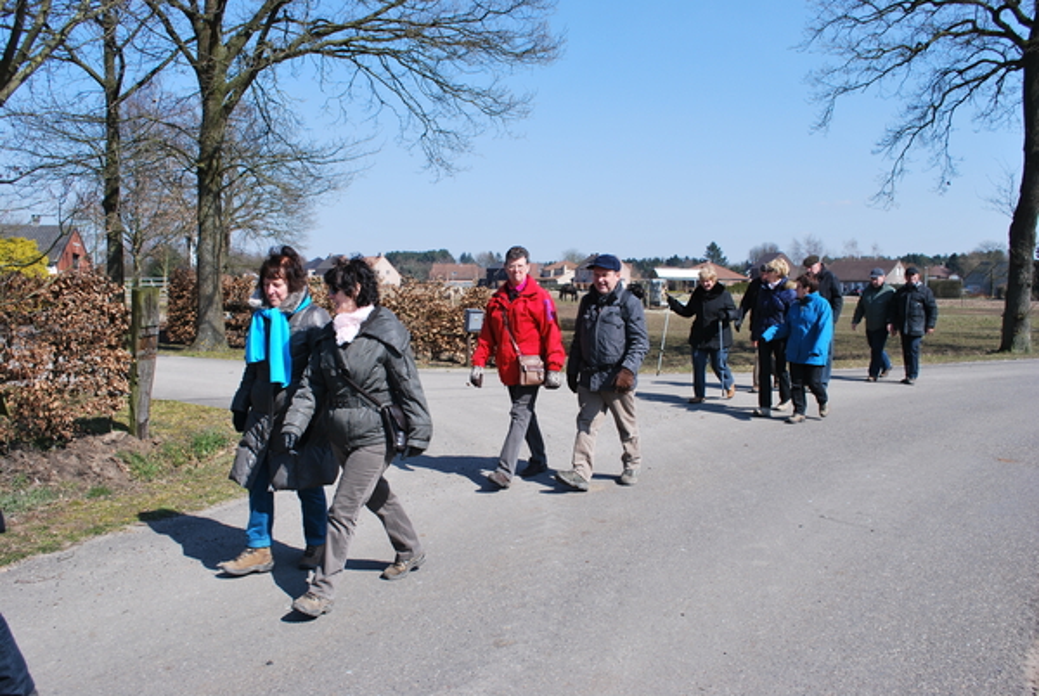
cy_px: 348
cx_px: 520
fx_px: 867
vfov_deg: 43.7
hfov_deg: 61.9
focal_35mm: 30
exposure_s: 1/200
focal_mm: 20
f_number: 7.1
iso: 100
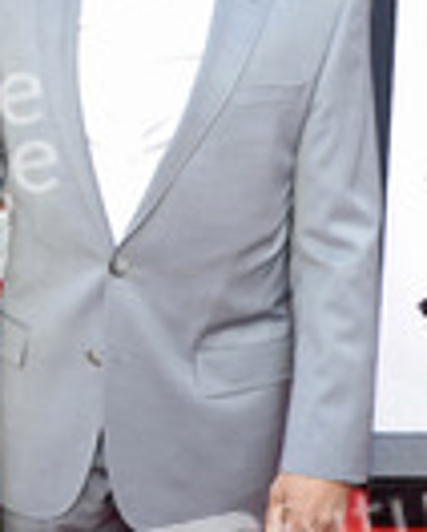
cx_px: -32
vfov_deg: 20.9
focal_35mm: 91
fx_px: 1434
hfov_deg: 16.5
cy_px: 371
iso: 320
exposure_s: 1/125
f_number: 6.3
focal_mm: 32
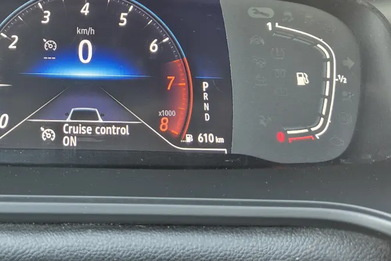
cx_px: 89
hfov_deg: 37.7
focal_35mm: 51
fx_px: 554
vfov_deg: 25.6
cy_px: 26
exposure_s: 1/31
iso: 320
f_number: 1.8
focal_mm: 5.4
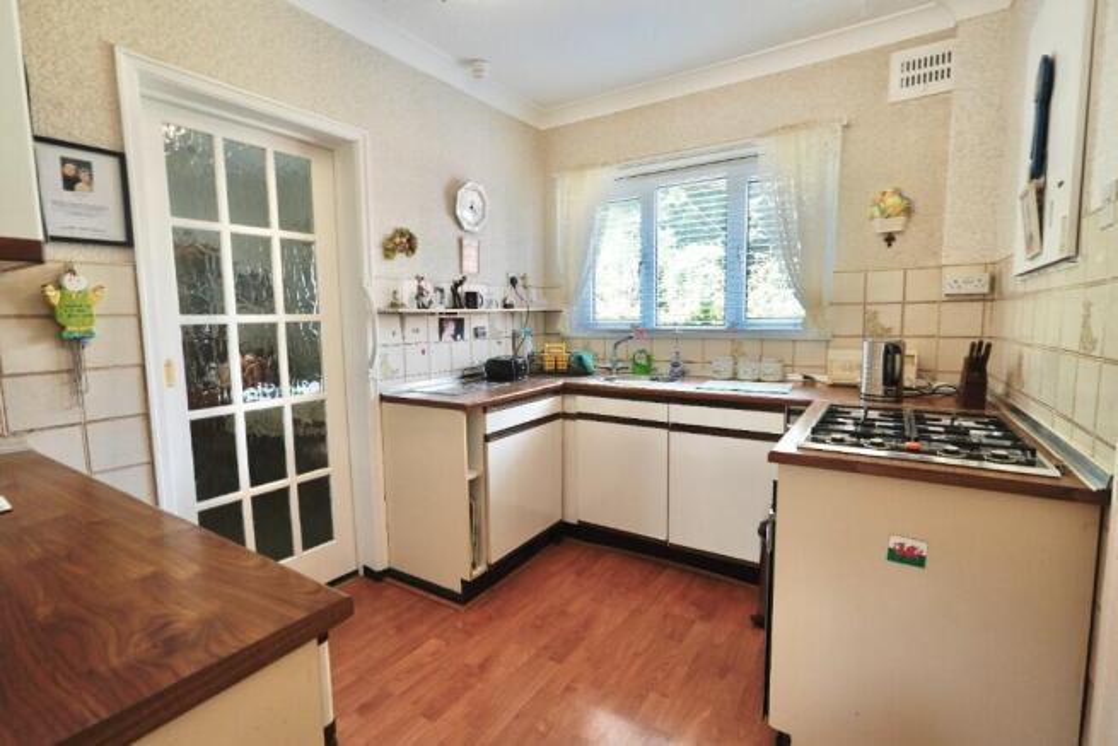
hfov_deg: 95.0
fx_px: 512
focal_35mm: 16
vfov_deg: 72.1
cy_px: 373
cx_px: 559
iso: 200
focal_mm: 11
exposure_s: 1/60
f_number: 4
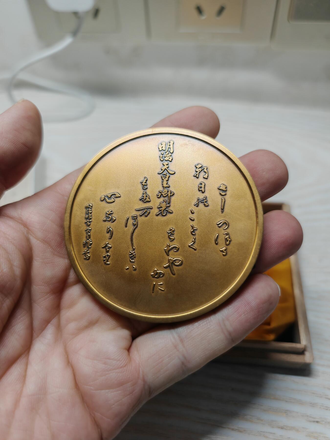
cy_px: 220
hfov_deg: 51.4
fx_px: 343
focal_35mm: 27
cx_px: 165
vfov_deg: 65.3
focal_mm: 7.62
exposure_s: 1/100
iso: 80
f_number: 1.6
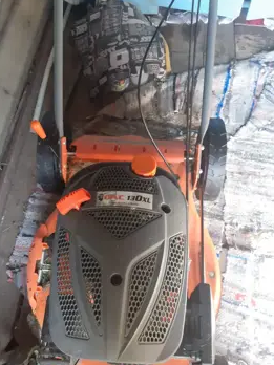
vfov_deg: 58.3
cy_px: 195
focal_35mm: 31
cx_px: 130
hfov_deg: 45.4
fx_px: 327
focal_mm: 3.6
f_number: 1.9
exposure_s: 1/50
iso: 250
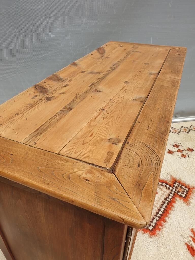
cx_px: 98
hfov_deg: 53.1
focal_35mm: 26
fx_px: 195
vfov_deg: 67.3
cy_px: 130
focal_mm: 4.3
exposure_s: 1/1013
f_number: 2.4
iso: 50
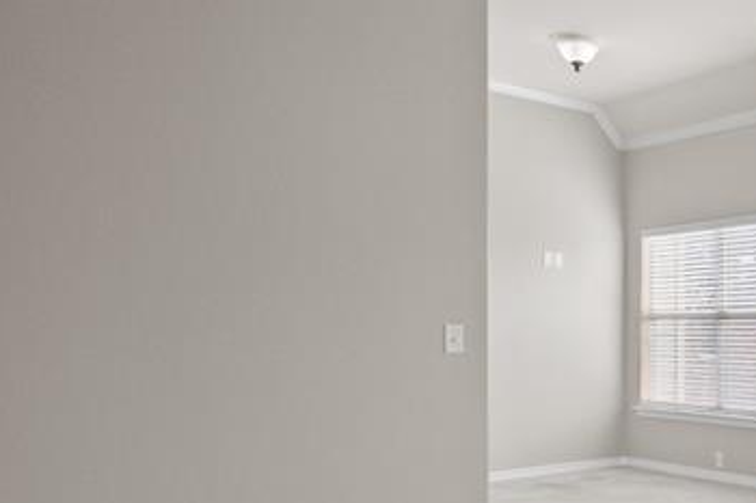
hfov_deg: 39.3
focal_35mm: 41
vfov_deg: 32.3
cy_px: 340
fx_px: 861
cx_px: 823
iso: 1600
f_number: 8
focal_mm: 14
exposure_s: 1/160
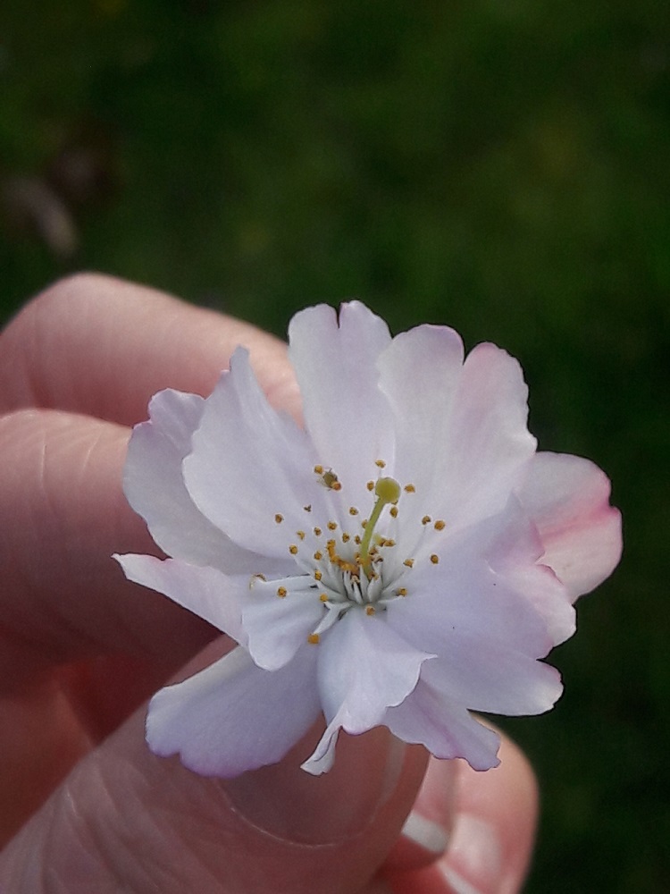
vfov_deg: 63.4
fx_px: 723
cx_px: 335
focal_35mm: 28
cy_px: 447
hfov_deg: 49.7
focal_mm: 3.7
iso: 40
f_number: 1.9
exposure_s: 1/143
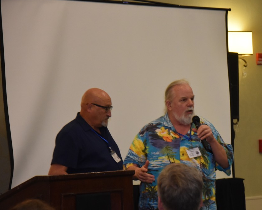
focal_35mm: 164
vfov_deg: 9.4
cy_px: 116
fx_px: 1269
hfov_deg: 11.8
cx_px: 177
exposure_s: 1/60
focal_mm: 85
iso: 2000
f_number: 5.6
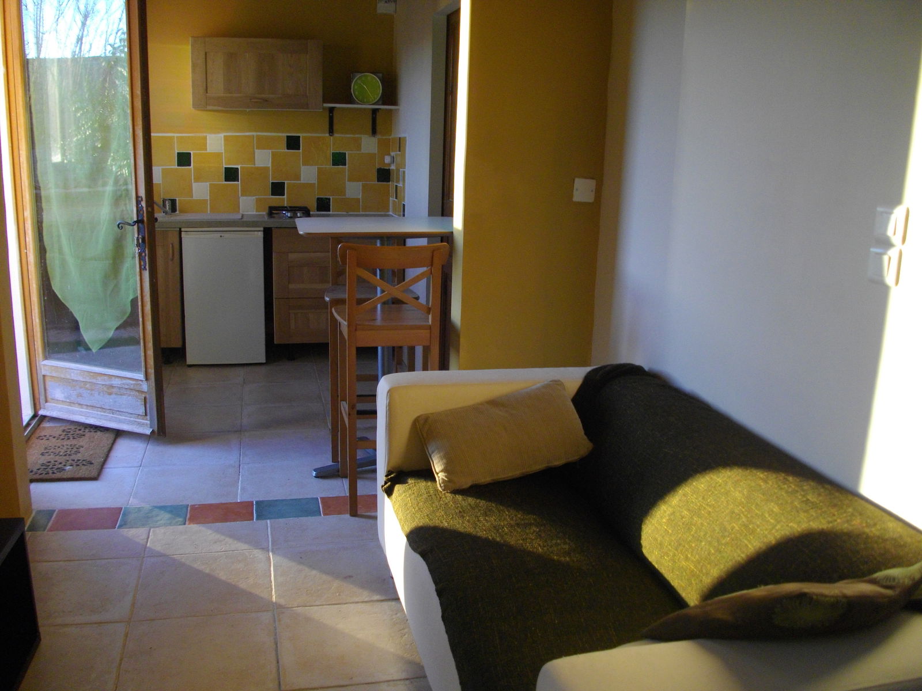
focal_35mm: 32
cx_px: 461
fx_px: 852
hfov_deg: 56.8
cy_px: 346
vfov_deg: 44.2
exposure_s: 1/50
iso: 200
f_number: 2.9
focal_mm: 5.7
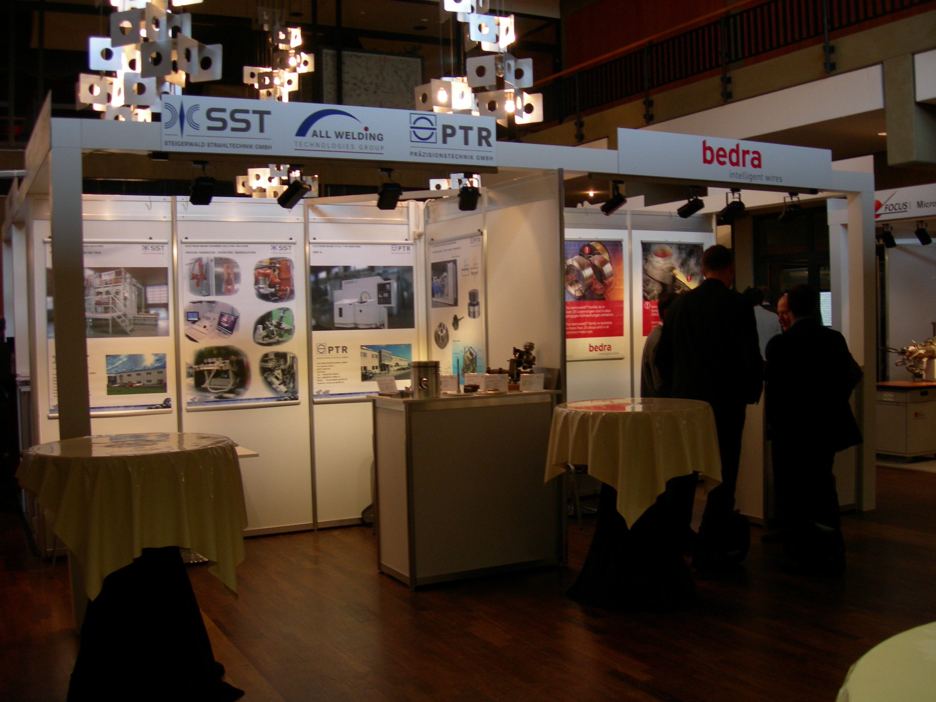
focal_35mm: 38
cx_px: 468
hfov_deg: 49.0
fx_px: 1028
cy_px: 351
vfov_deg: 37.7
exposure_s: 1/30.6
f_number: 2.8
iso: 103
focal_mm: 7.8
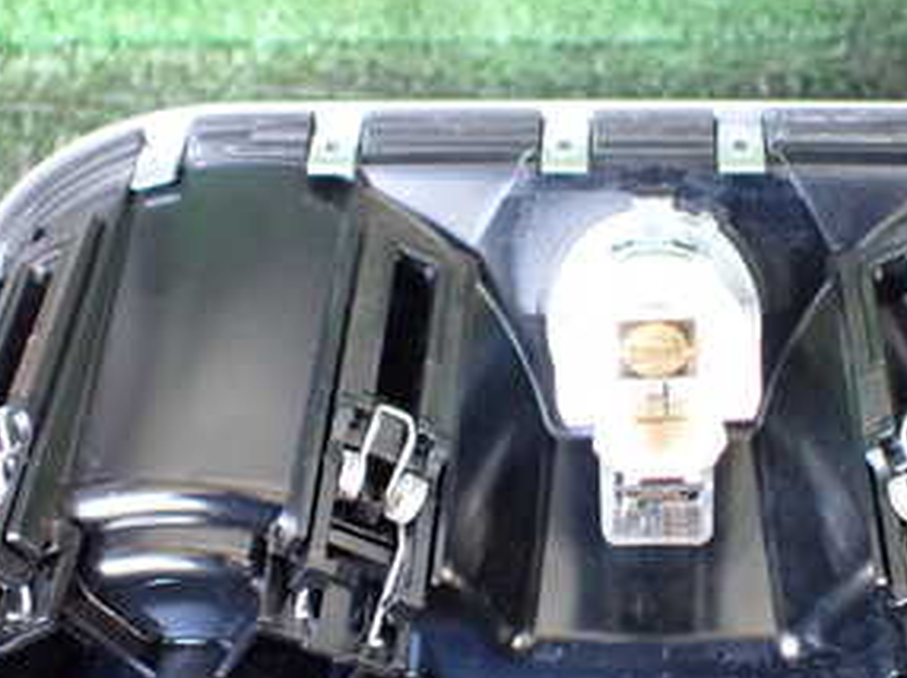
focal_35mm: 63
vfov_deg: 23.2
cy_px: 418
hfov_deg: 30.4
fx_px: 1649
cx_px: 650
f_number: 2.3
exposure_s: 1/80
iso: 800
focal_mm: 5.4
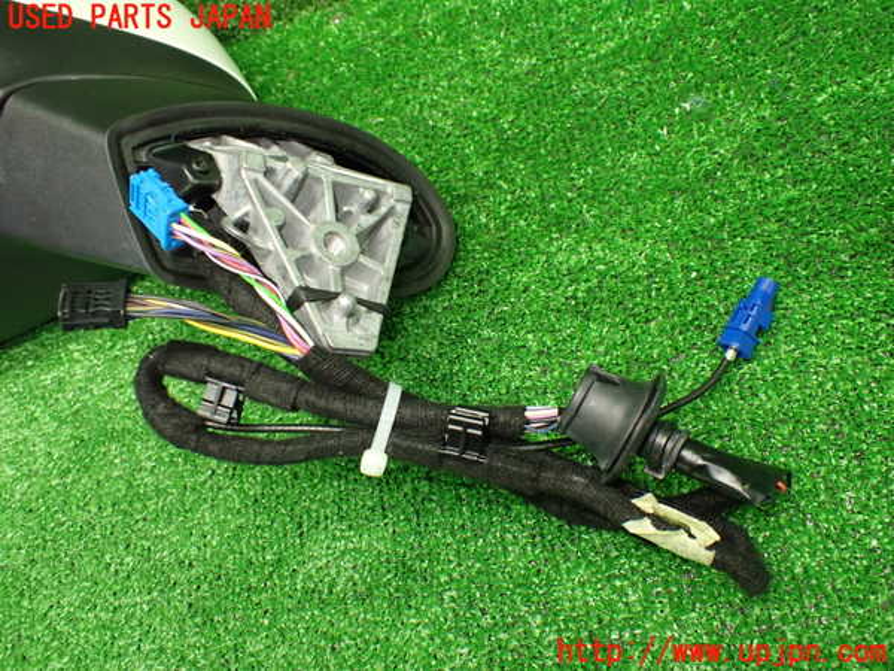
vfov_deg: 46.8
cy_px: 336
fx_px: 775
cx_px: 447
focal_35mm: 30
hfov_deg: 60.0
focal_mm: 5.4
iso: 800
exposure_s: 1/100
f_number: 2.3
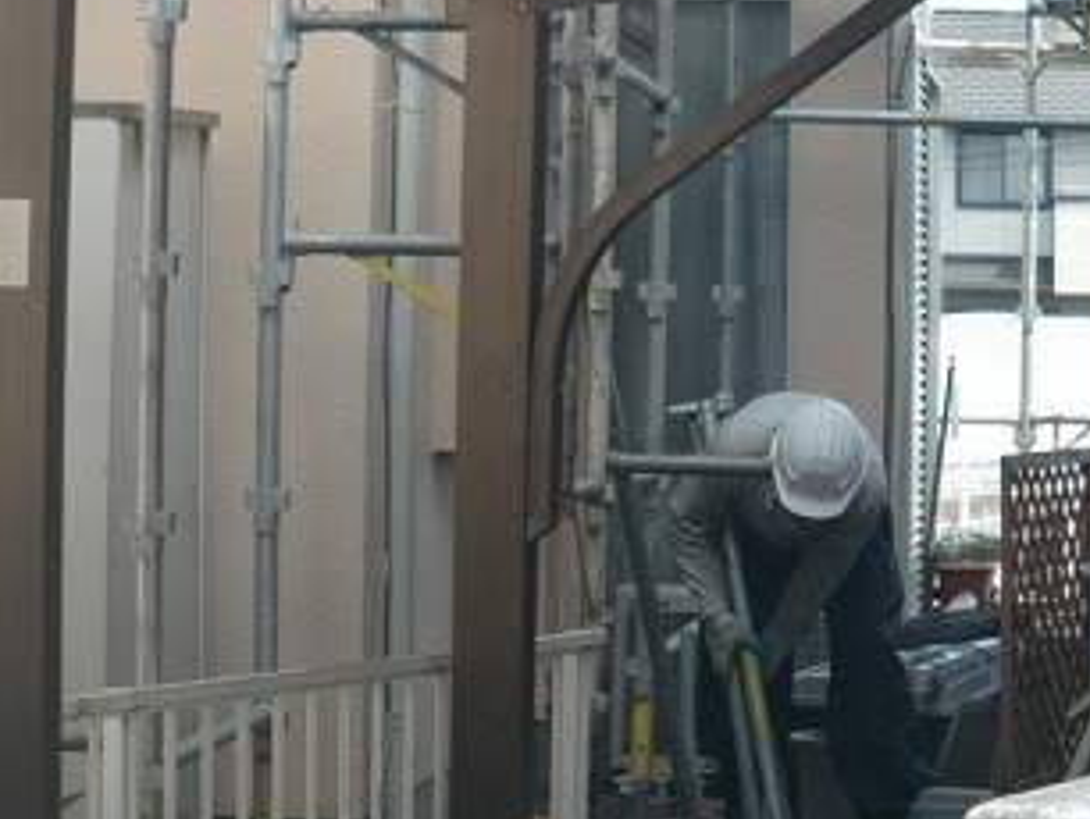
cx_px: 563
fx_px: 4506
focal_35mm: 143
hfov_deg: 13.8
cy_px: 399
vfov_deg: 10.4
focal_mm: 19.98
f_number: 5.4
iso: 80
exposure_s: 1/125
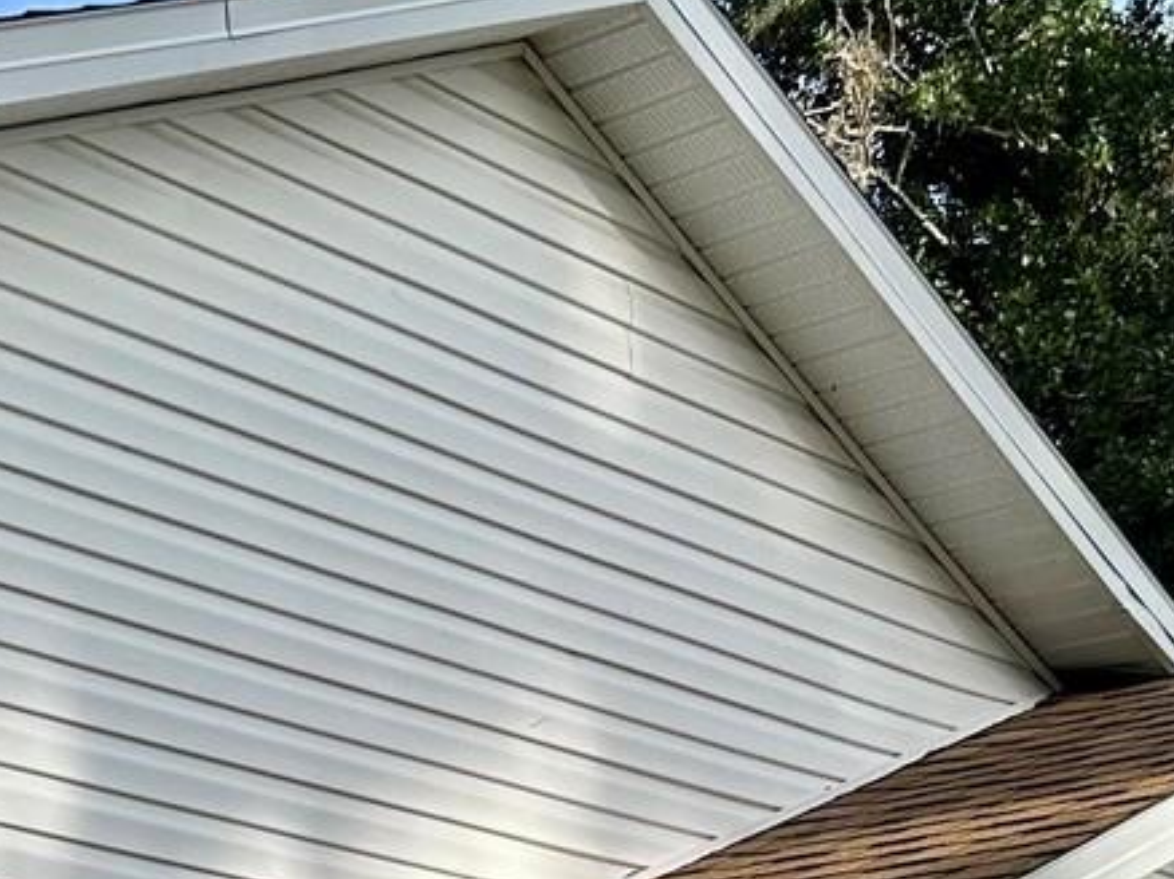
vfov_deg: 14.3
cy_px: 1399
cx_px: -359
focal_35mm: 95
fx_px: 3220
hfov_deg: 19.1
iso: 50
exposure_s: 1/1531
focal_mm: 5.7
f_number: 1.5
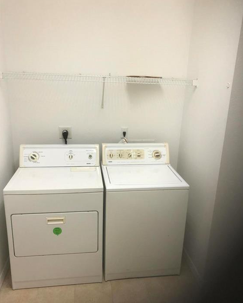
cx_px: 123
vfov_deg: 58.7
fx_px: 270
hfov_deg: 48.5
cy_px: 158
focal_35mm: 30
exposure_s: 1/30
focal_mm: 3.99
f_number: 1.8
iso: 40
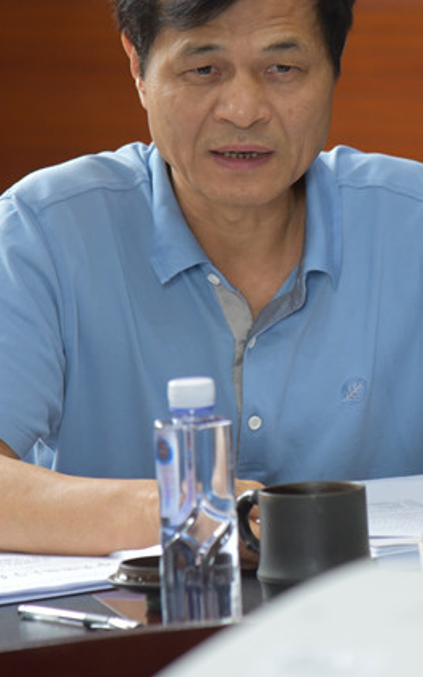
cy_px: 219
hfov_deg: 4.8
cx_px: 289
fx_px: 5039
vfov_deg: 7.7
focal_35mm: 273
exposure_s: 1/125
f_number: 4
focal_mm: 120
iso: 2000
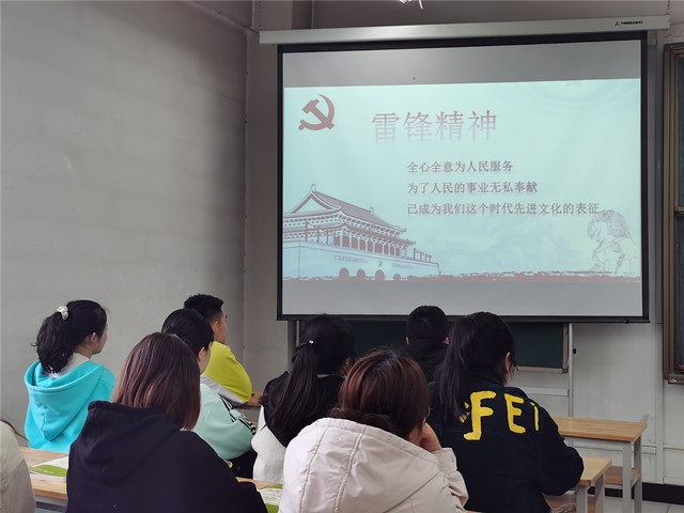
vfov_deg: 32.9
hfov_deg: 42.9
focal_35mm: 44
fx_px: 869
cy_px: 256
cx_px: 342
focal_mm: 5.58
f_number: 1.8
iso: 80
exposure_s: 1/100
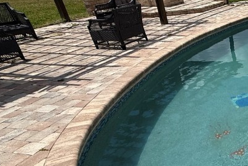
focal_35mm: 37
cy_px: 91
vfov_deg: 35.9
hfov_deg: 38.6
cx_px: 296
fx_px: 255
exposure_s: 1/3891
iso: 50
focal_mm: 2.22
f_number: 2.2
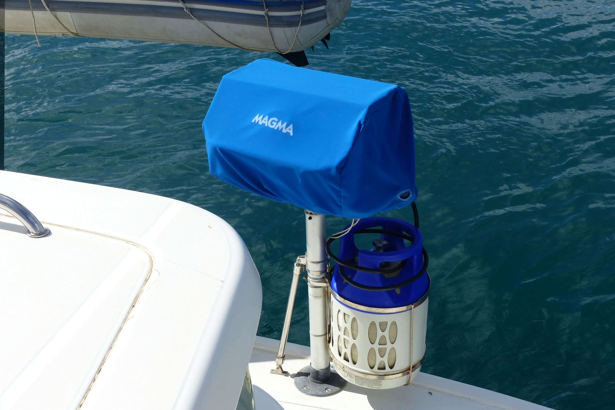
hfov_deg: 38.9
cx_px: 308
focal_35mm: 51
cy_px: 207
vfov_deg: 26.5
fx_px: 871
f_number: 4
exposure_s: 1/1300
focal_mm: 8.4
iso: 100
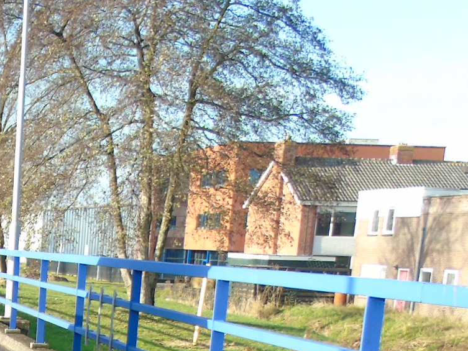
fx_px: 1163
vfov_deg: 15.7
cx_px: -195
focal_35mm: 86
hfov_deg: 20.2
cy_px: 543
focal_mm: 4.4
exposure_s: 1/200
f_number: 3.4
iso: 80
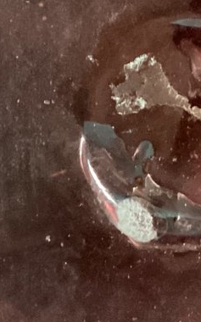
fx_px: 1150
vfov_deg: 16.0
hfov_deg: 9.9
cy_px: 149
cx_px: -33
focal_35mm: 131
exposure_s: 1/20
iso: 640
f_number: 2.4
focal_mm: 3.3
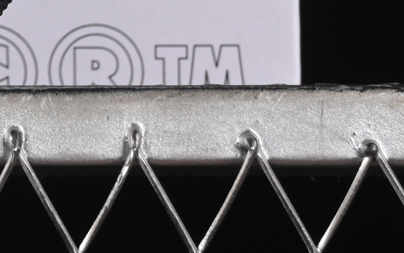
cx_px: -487
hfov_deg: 5.0
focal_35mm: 407
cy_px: -363
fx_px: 4482
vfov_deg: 3.2
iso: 160
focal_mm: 50
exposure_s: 1/80
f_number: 8
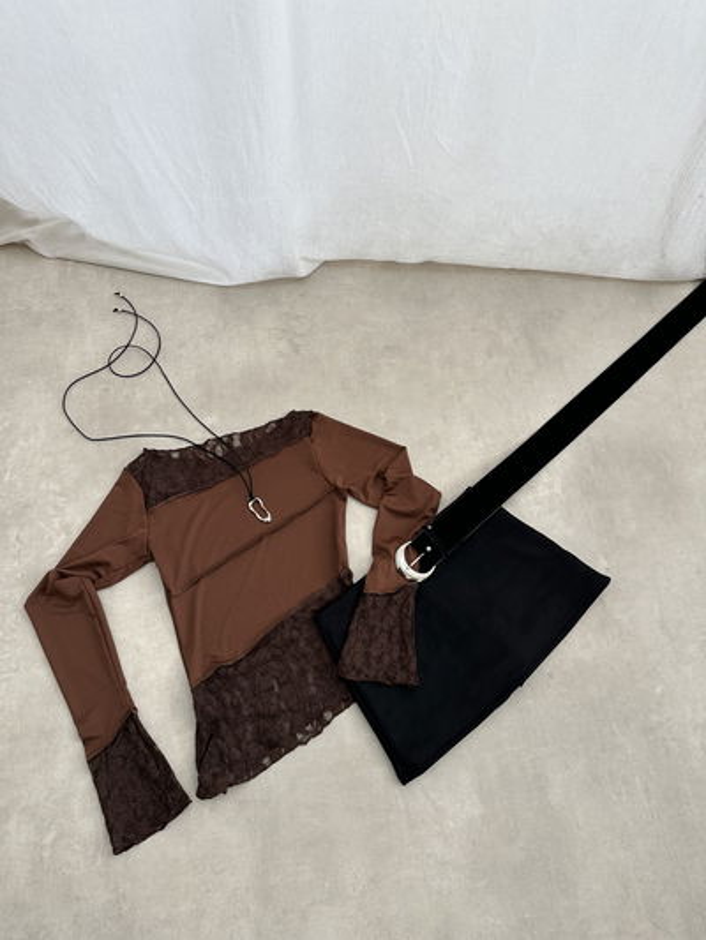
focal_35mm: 24
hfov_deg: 56.8
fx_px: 652
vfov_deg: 71.6
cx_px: 353
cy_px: 470
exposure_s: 1/121
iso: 80
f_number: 1.78
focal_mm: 6.86
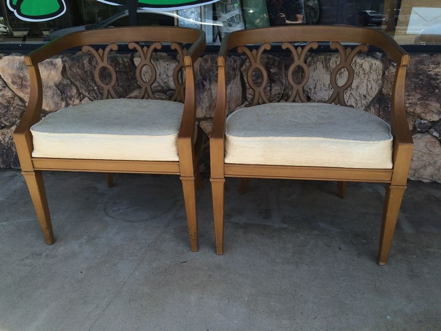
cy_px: 166
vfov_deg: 48.2
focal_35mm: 29
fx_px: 369
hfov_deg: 61.7
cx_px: 220
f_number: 2.2
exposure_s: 1/641
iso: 32
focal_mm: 4.15
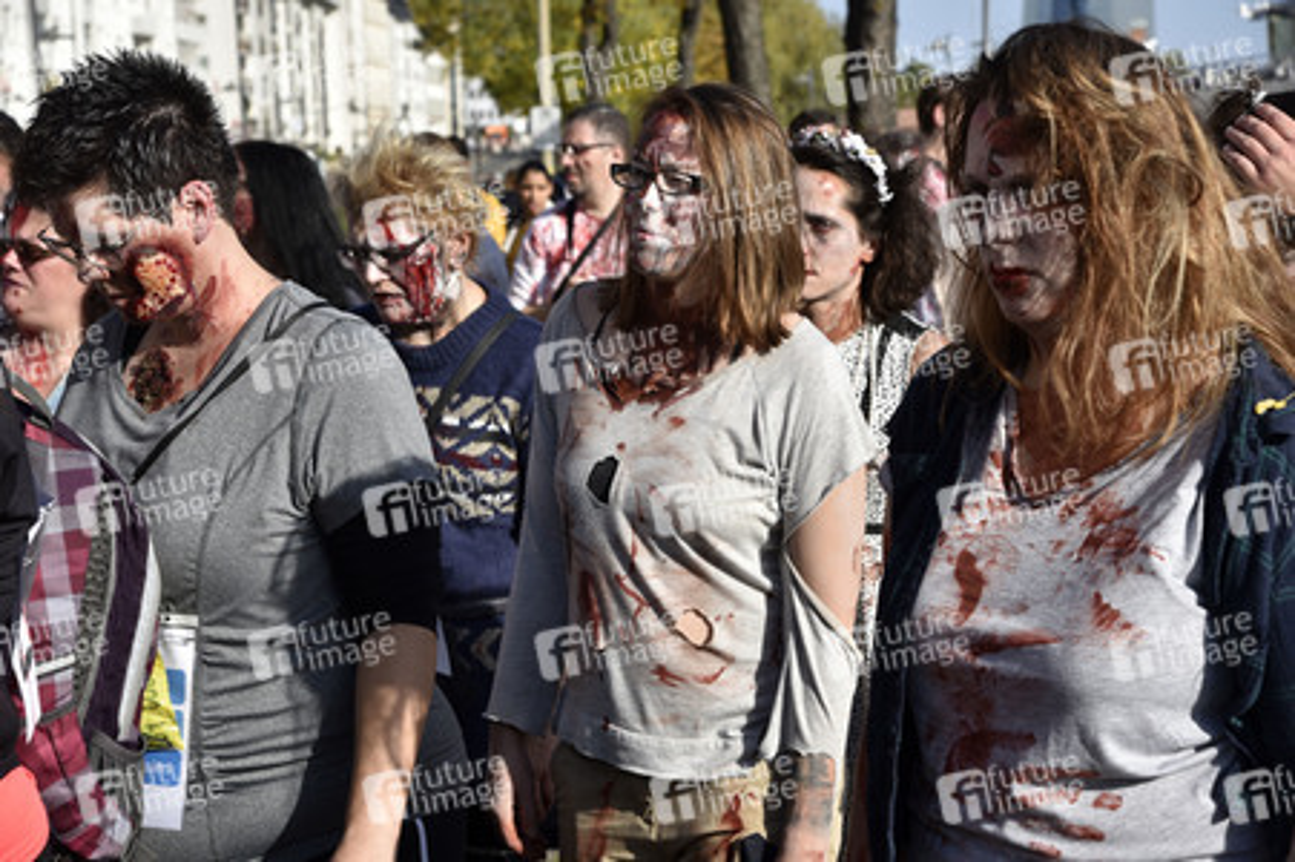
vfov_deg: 16.6
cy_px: 431
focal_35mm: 82
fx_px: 2947
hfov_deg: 24.8
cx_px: 648
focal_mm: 82
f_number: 10
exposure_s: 1/400
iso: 200
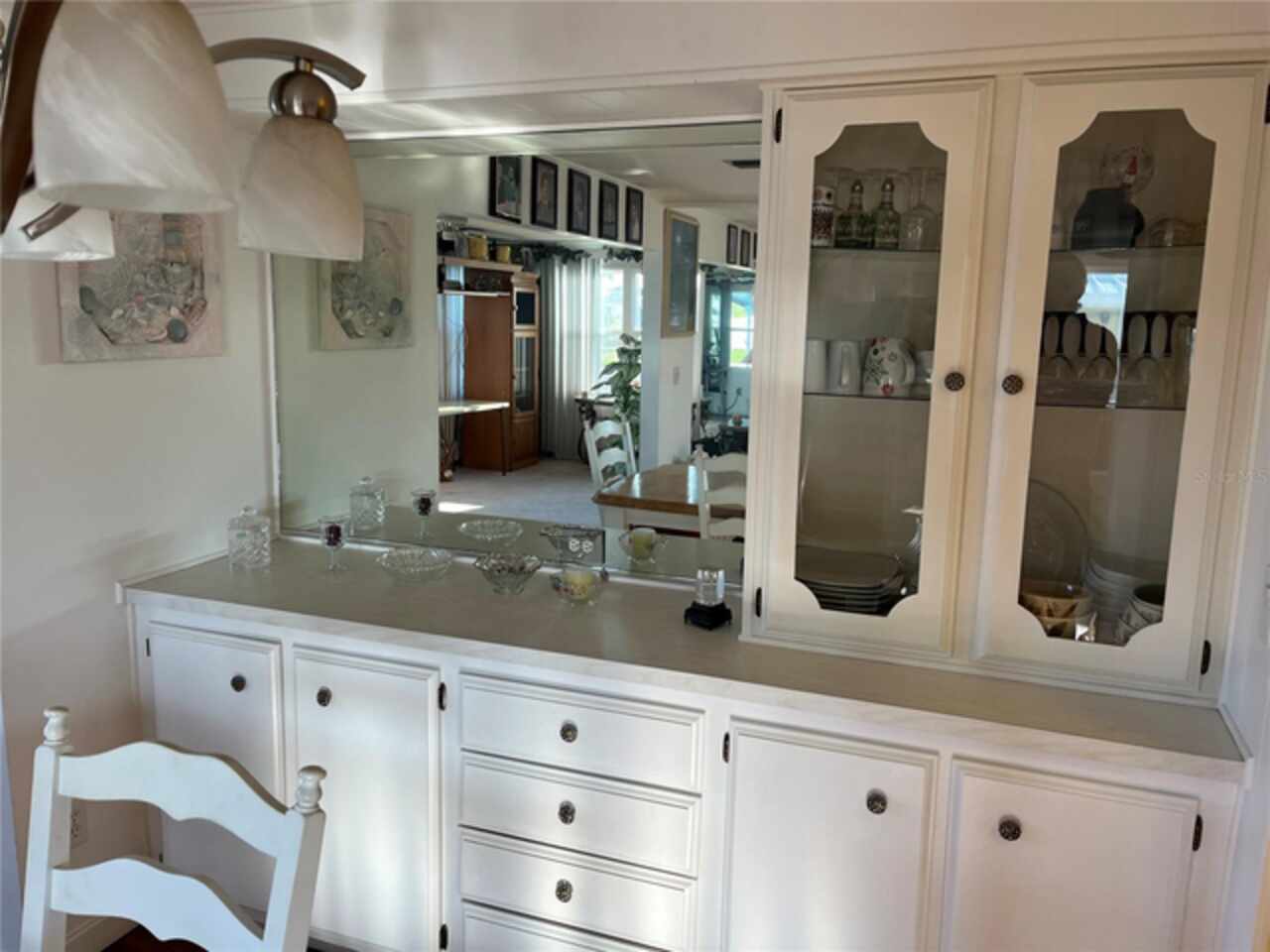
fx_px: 954
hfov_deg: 67.3
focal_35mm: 26
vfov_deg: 53.1
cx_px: 635
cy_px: 476
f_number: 1.6
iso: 40
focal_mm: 5.1
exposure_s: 1/120
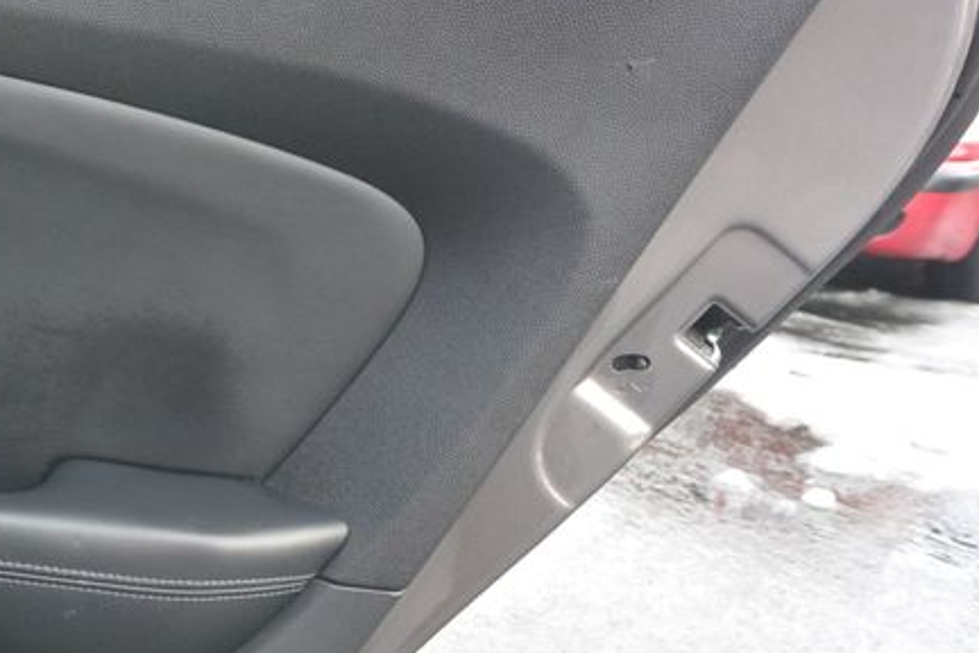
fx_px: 1740
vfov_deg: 21.1
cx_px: -66
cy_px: 495
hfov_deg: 28.8
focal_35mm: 64
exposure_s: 1/125
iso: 250
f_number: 3.5
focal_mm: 10
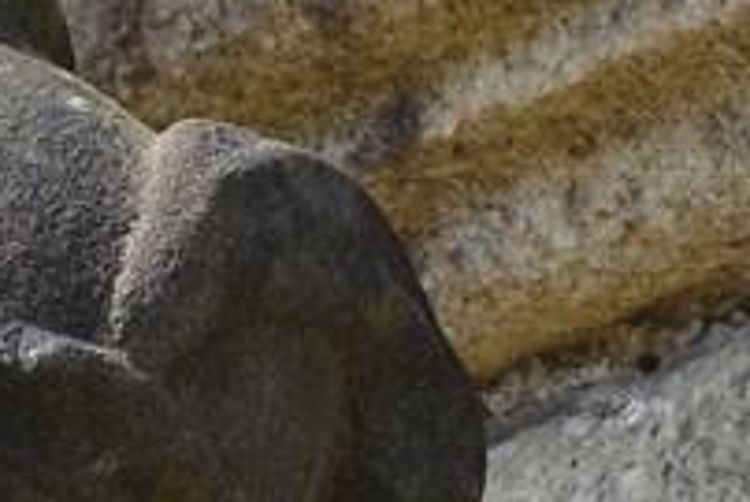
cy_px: 2053
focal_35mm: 1503
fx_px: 31334
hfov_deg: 1.4
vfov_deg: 0.9
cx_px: -423
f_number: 8
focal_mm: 190
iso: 200
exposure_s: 1/250
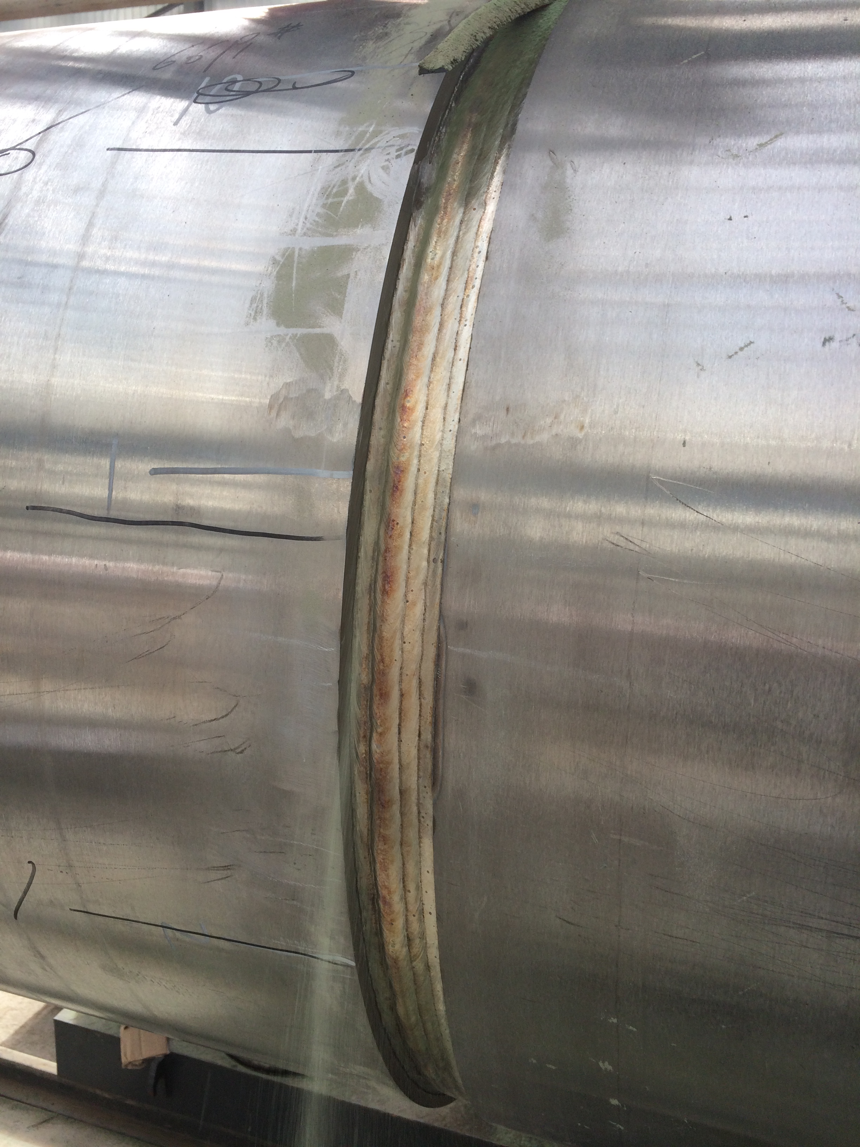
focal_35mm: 29
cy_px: 574
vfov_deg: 61.7
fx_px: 961
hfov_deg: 48.2
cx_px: 430
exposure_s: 1/100
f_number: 2.2
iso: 40
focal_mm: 4.15
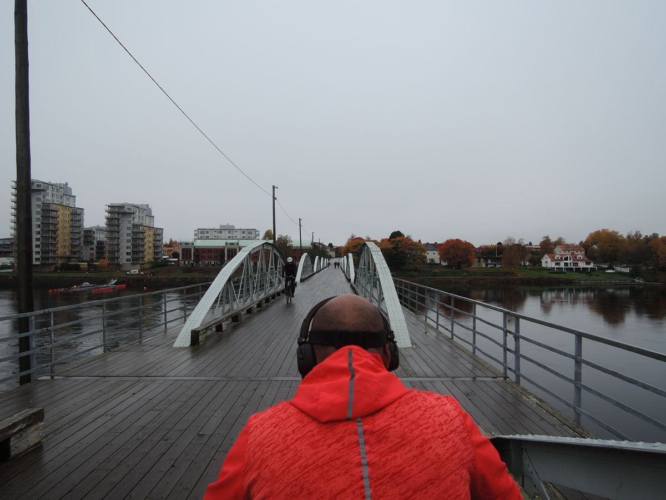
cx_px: 333
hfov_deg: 71.6
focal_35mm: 24
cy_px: 250
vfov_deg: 56.8
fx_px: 462
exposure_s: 1/320
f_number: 2.8
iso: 80
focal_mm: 5.1
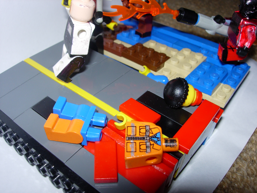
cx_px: 128
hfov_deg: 49.0
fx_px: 282
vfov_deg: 37.7
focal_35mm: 38
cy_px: 96
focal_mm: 7.8
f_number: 4.8
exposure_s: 1/64
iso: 79
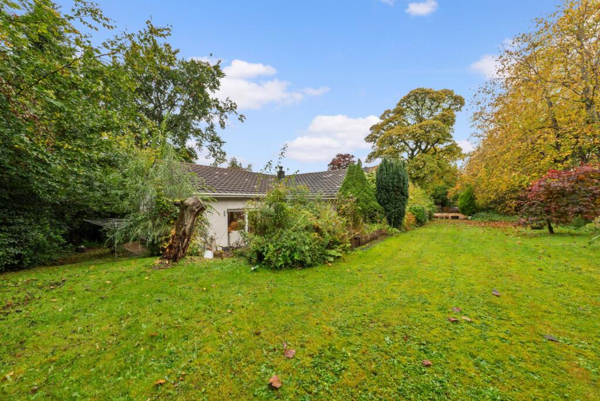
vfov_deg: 90.1
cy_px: 200
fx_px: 200
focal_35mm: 12
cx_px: 300
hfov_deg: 112.6
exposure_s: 1/2
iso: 640
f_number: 22
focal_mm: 12
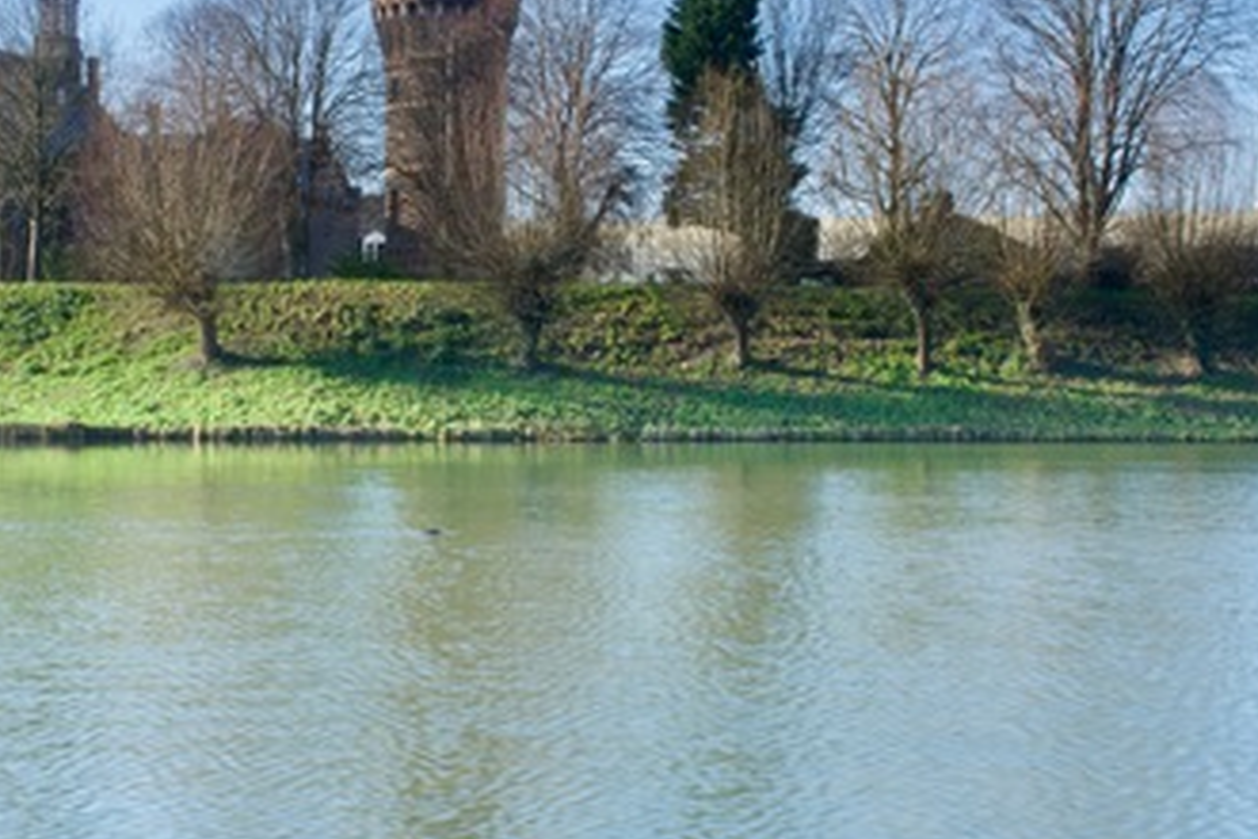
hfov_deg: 29.9
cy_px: 315
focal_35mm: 67
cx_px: 438
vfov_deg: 20.3
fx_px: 2341
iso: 100
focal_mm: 17.55
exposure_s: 1/10
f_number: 16
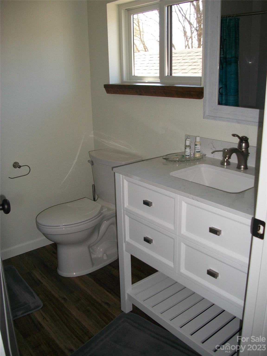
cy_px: 178
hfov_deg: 44.2
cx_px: 134
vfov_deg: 56.8
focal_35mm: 32
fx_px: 329
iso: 80
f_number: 2.9
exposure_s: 1/80
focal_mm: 5.7
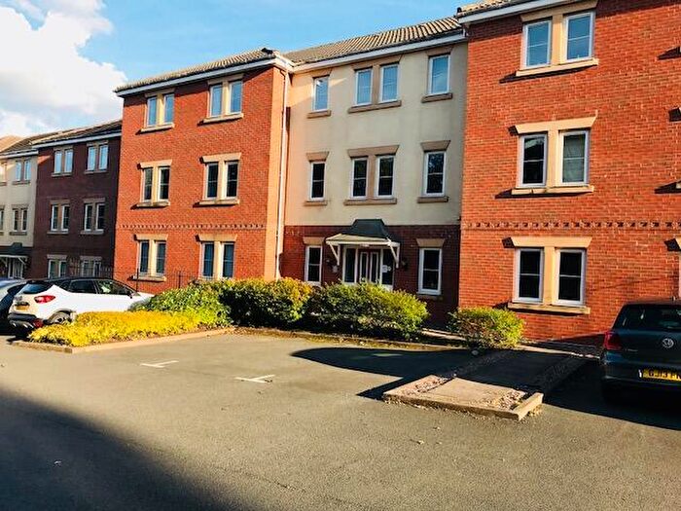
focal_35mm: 28
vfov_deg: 49.7
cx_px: 340
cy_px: 256
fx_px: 551
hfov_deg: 63.4
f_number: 1.8
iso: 20
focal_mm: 3.99
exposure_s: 1/863
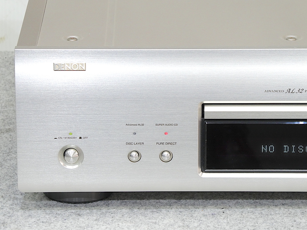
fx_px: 1641
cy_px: 115
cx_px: 154
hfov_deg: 10.7
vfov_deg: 8.0
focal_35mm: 185
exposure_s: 1/6
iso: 200
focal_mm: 33.2
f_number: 5.6
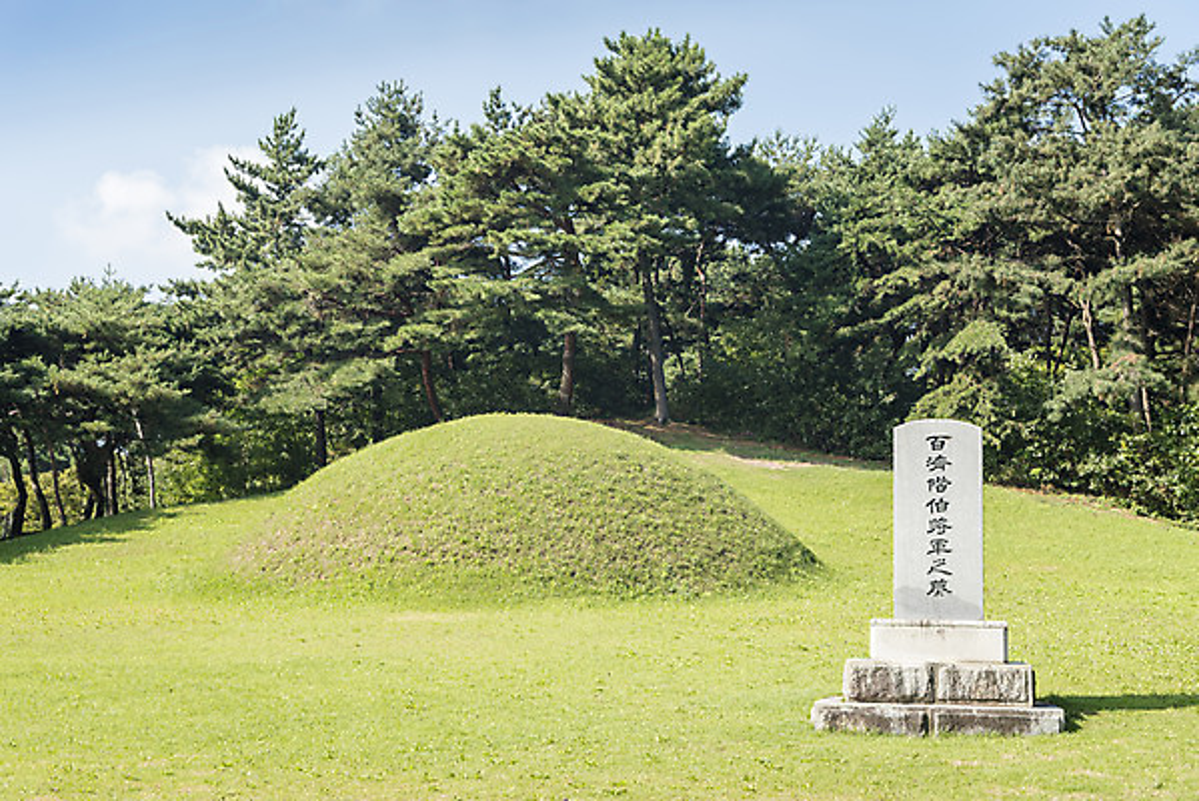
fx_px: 1666
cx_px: 600
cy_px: 400
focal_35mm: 50
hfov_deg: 39.6
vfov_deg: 27.0
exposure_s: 1/400
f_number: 5.6
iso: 200
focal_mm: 50
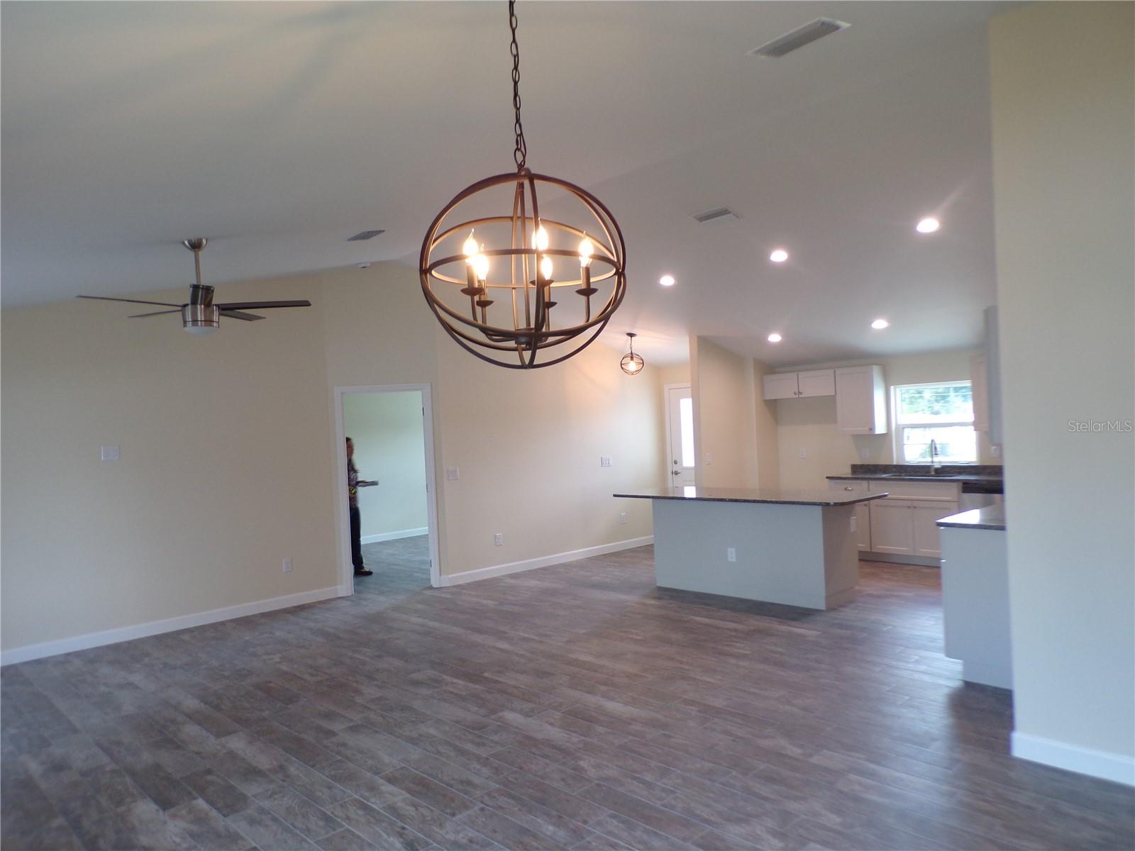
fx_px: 787
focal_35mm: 24
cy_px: 426
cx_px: 568
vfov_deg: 56.8
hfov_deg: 71.6
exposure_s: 1/34
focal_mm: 4.3
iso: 138
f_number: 3
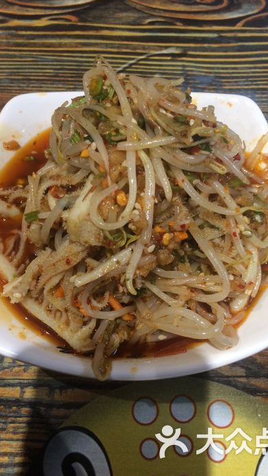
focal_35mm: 32
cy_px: 236
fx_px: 404
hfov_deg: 36.7
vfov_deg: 61.0
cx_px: 147
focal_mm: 4.15
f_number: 2.2
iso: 50
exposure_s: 1/30
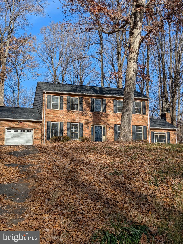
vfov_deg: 39.6
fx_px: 338
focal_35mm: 48
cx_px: 92
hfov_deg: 30.3
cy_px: 122
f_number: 1.85
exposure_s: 1/2304
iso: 43
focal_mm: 6.81
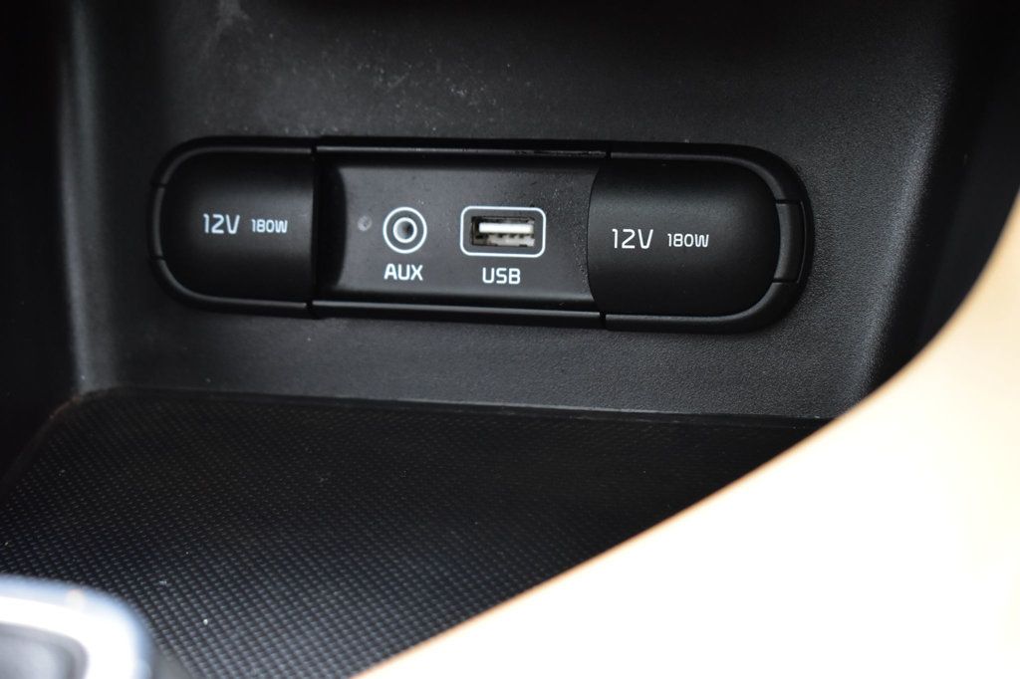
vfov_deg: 20.1
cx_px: 510
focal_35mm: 68
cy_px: 340
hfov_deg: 29.9
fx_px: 1912
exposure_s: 1/15
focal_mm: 45
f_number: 5.6
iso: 1600
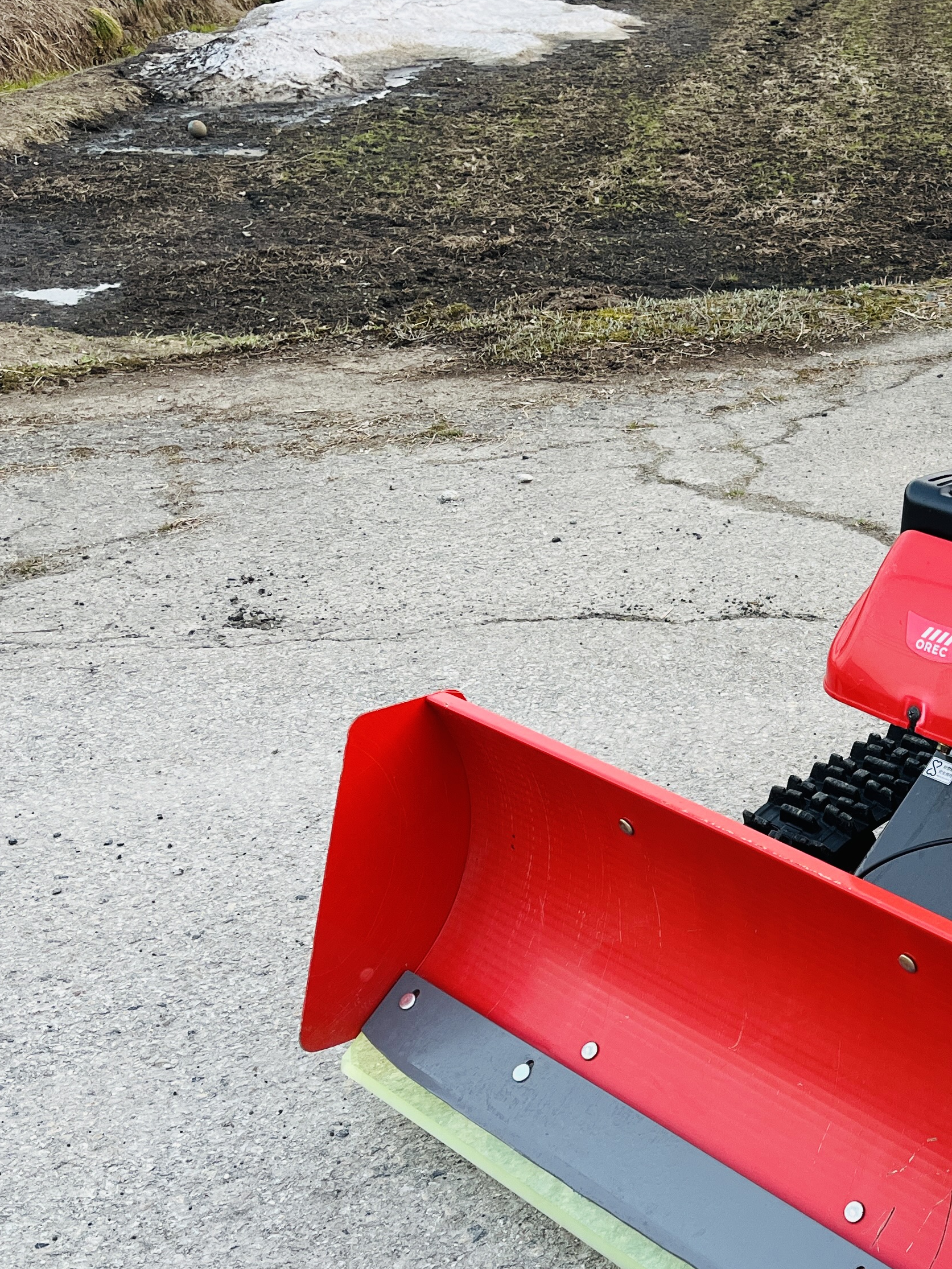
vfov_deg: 40.3
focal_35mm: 47
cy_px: 743
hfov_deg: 28.8
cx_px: 961
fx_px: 1723
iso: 100
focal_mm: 5.1
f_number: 1.6
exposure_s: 1/121
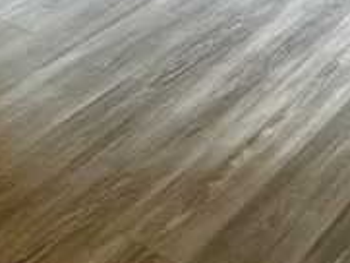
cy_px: -451
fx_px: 799
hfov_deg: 21.3
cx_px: 507
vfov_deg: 12.3
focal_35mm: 79
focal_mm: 2.22
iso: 250
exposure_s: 1/60
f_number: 2.2
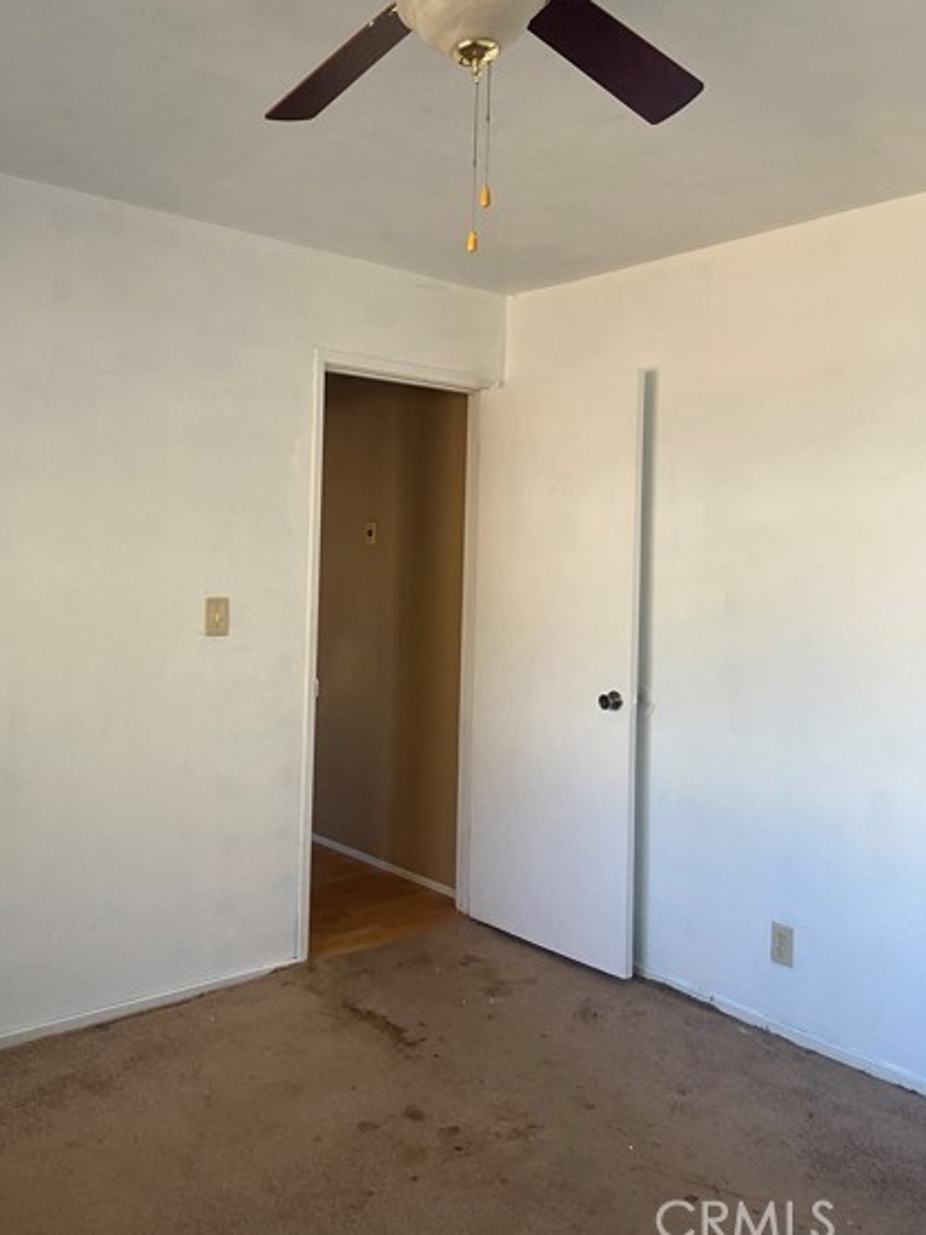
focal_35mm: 30
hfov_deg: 46.7
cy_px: 541
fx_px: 1070
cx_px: 416
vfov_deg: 59.8
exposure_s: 1/88
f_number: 1.8
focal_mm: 4.25
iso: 125
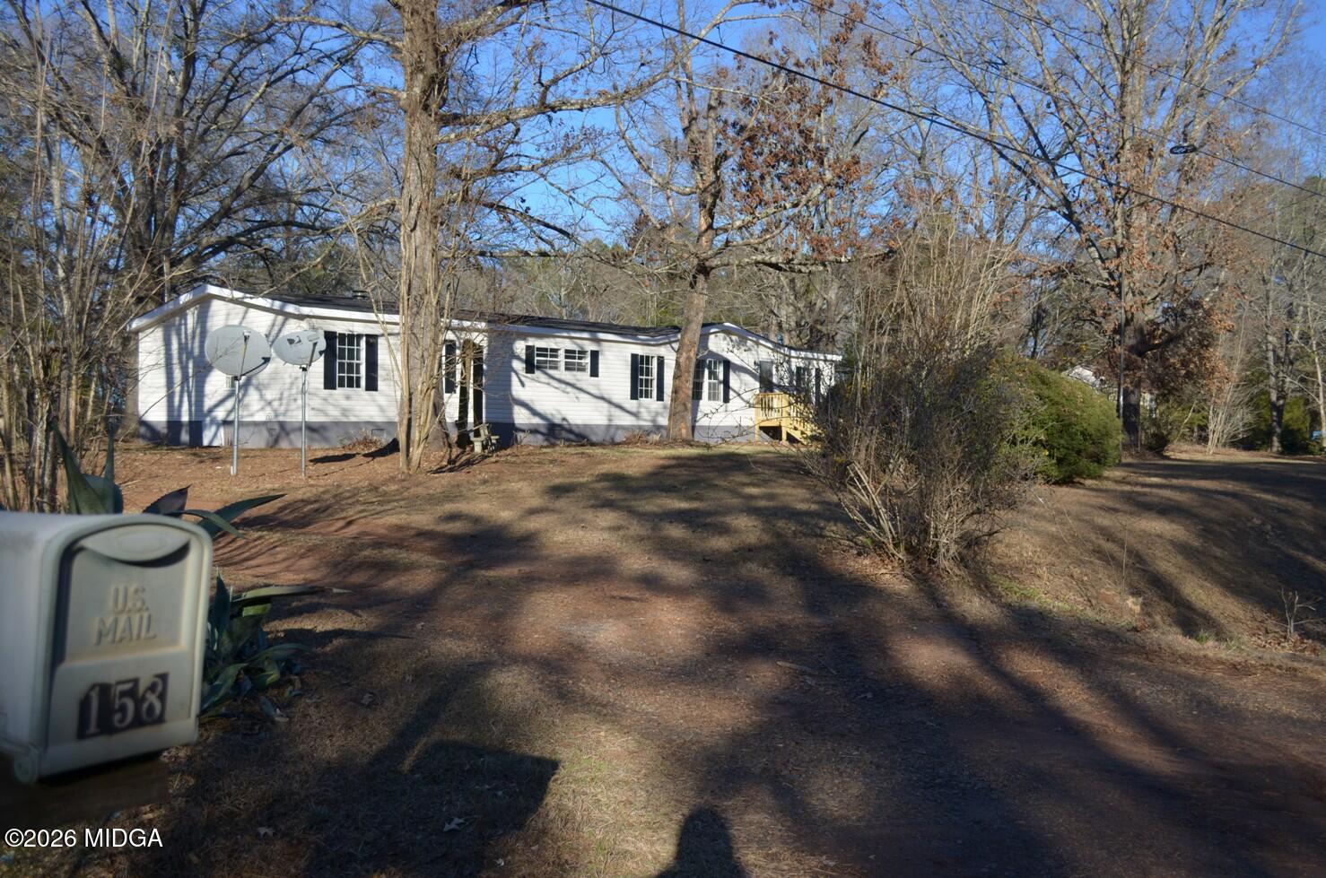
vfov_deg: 39.8
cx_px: 663
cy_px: 439
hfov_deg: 57.3
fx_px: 1213
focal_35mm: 33
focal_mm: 22
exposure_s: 1/640
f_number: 4
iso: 100
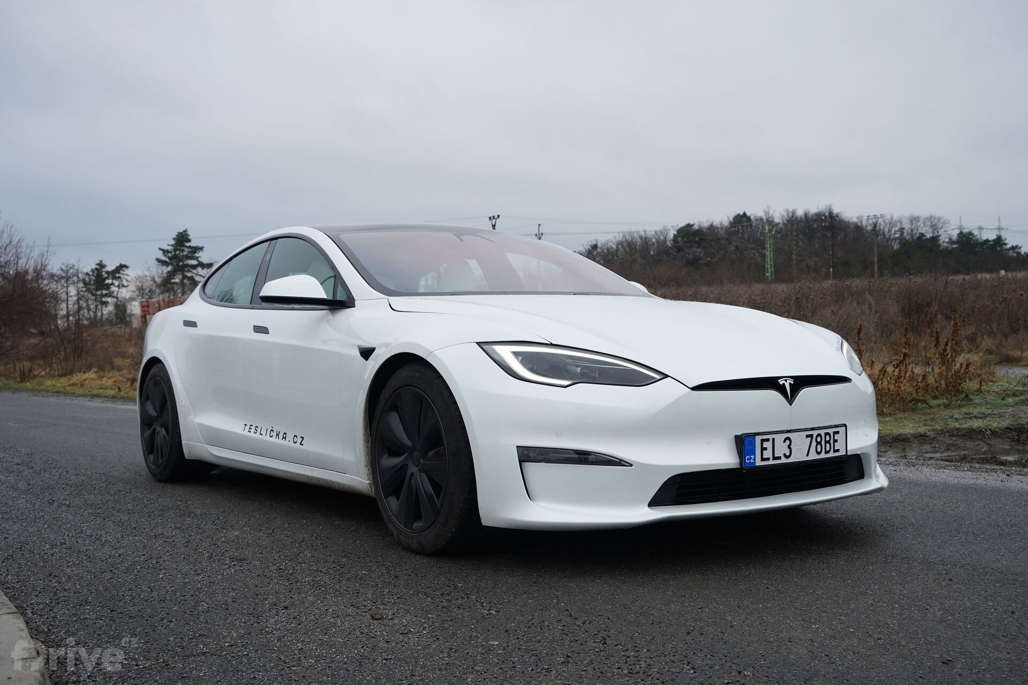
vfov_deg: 35.9
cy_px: 342
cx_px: 514
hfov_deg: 51.9
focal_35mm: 37
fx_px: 1056
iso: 400
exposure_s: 1/160
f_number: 6.3
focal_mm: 37
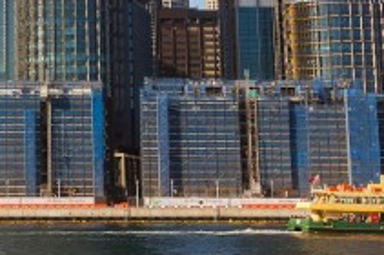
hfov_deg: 16.2
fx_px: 1342
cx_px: 82
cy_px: -97
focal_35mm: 126
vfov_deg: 10.6
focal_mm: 30
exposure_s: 1/400
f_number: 8
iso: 100
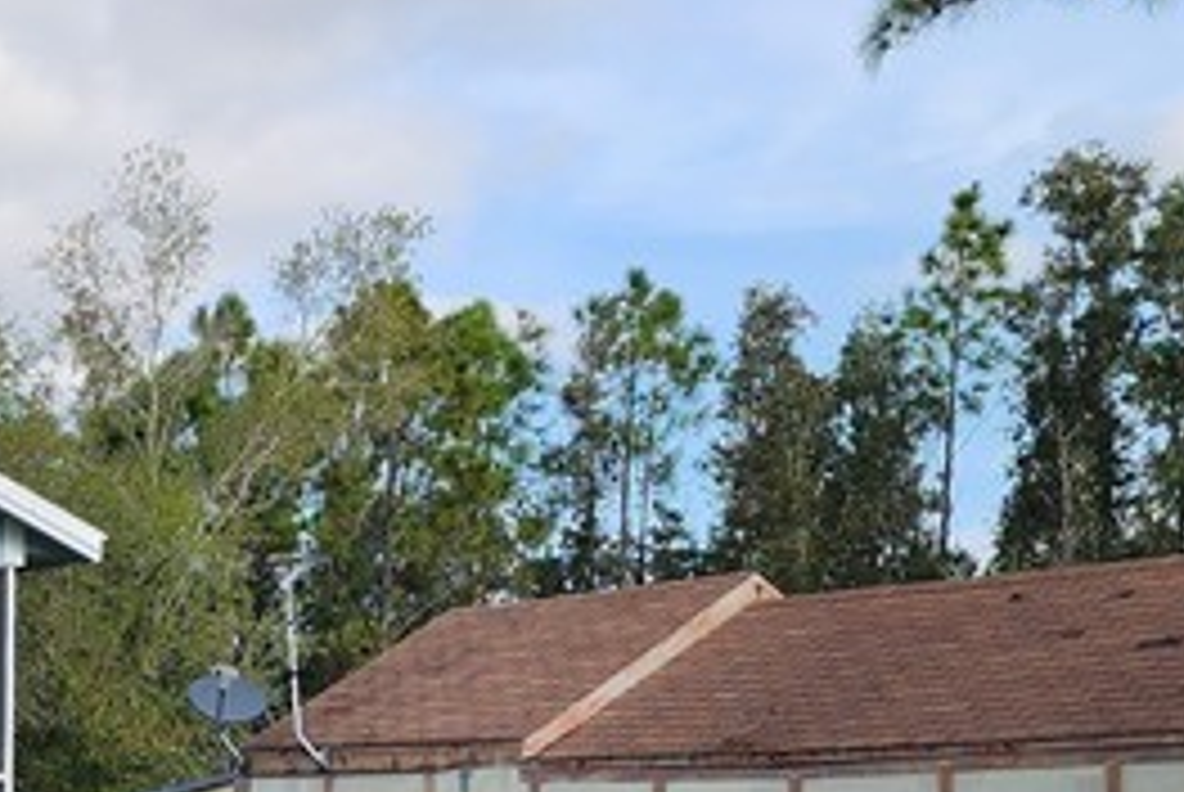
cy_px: 814
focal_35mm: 93
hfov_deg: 21.1
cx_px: -27
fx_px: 3062
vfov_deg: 14.5
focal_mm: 6.4
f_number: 1.8
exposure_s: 1/654
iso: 12
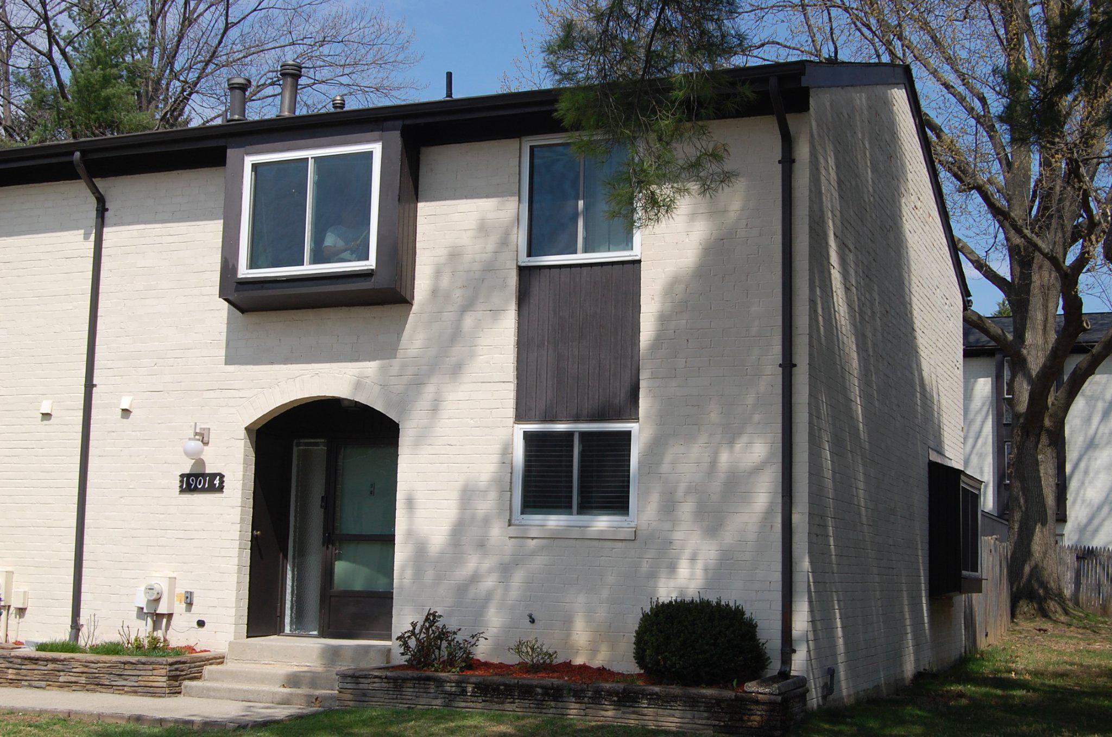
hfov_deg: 42.4
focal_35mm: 46
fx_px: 1434
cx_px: 556
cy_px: 368
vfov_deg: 28.8
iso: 200
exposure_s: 1/400
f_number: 10
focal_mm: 31
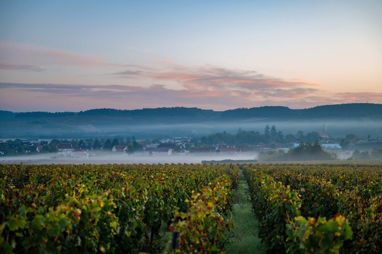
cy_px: 127
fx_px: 583
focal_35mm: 55
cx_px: 191
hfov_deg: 36.3
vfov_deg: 24.6
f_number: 2.8
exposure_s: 1/160
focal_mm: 55
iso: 400
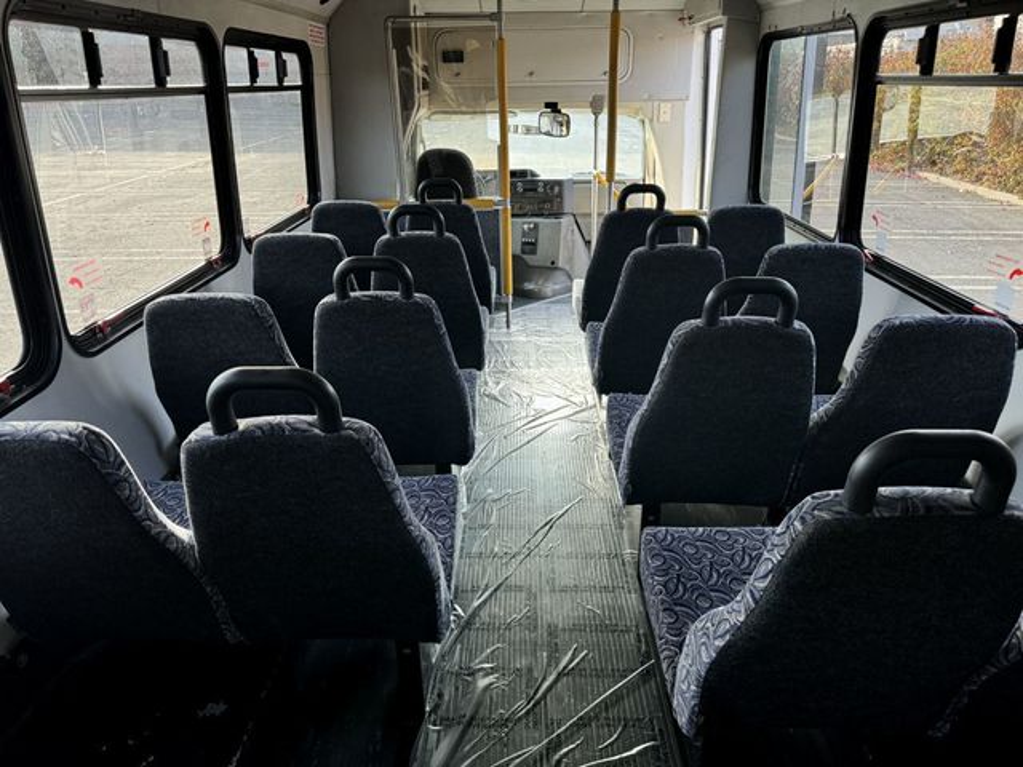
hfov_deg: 71.6
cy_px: 384
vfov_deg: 56.8
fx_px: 709
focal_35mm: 24
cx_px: 512
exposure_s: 1/121
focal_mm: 6.76
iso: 160
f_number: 1.78
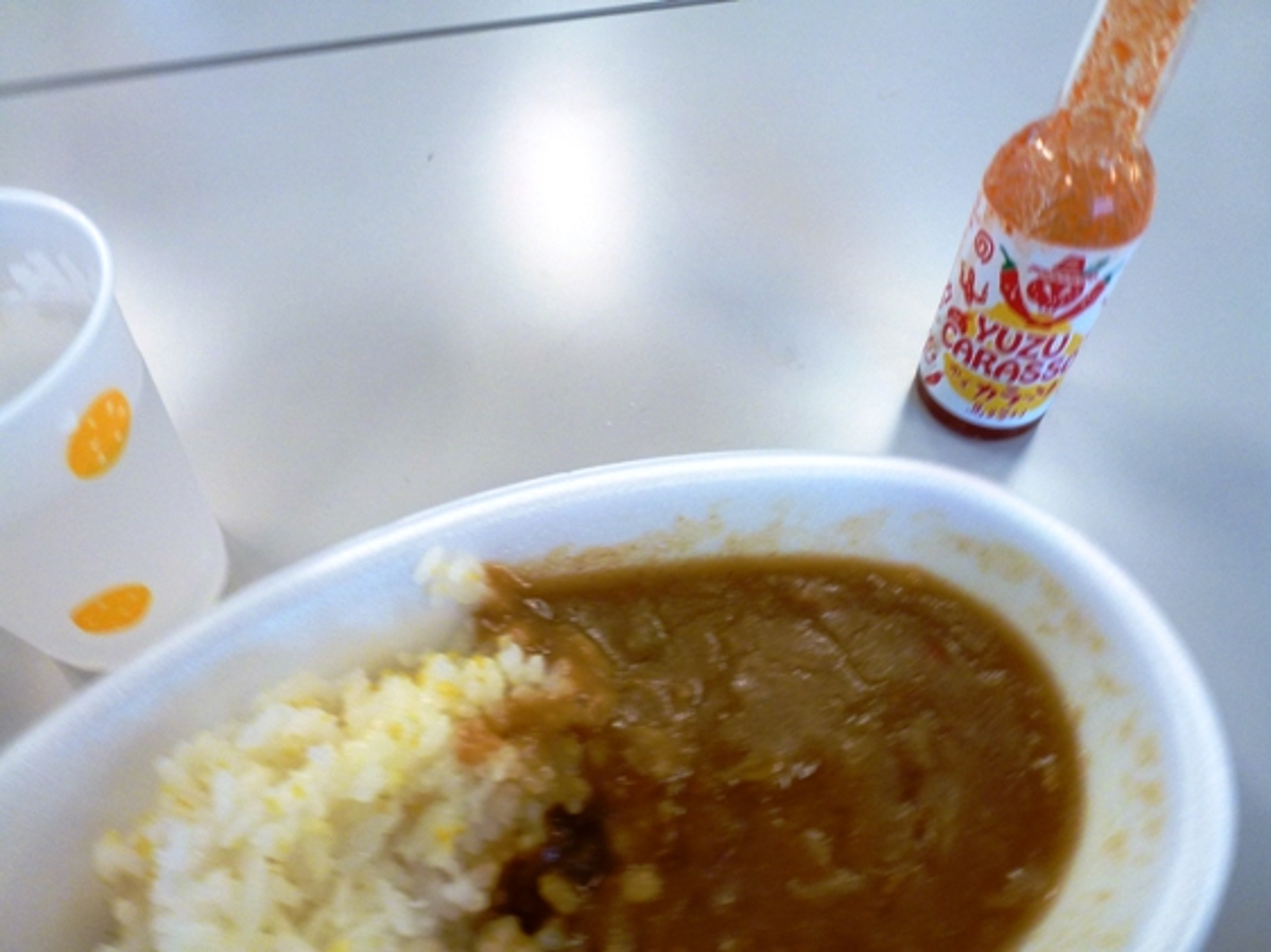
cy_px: 476
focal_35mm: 24
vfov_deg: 56.8
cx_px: 636
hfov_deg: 71.6
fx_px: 881
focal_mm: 4.3
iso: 200
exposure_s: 1/40
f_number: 3.3
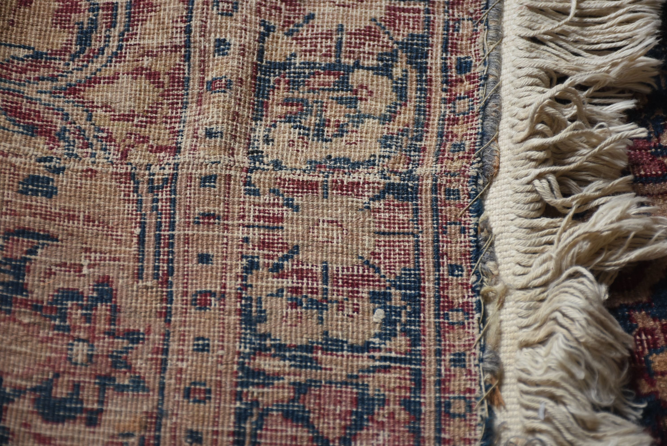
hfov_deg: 18.2
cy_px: 223
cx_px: 334
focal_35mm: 112
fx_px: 2086
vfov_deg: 12.2
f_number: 5
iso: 200
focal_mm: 75
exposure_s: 1/100
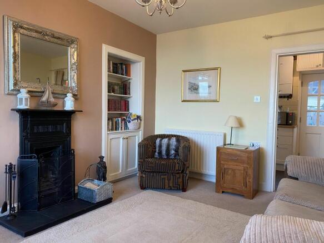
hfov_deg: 67.3
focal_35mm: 26
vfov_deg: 53.0
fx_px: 243
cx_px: 162
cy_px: 122
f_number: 1.8
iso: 64
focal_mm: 4.25
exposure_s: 1/50
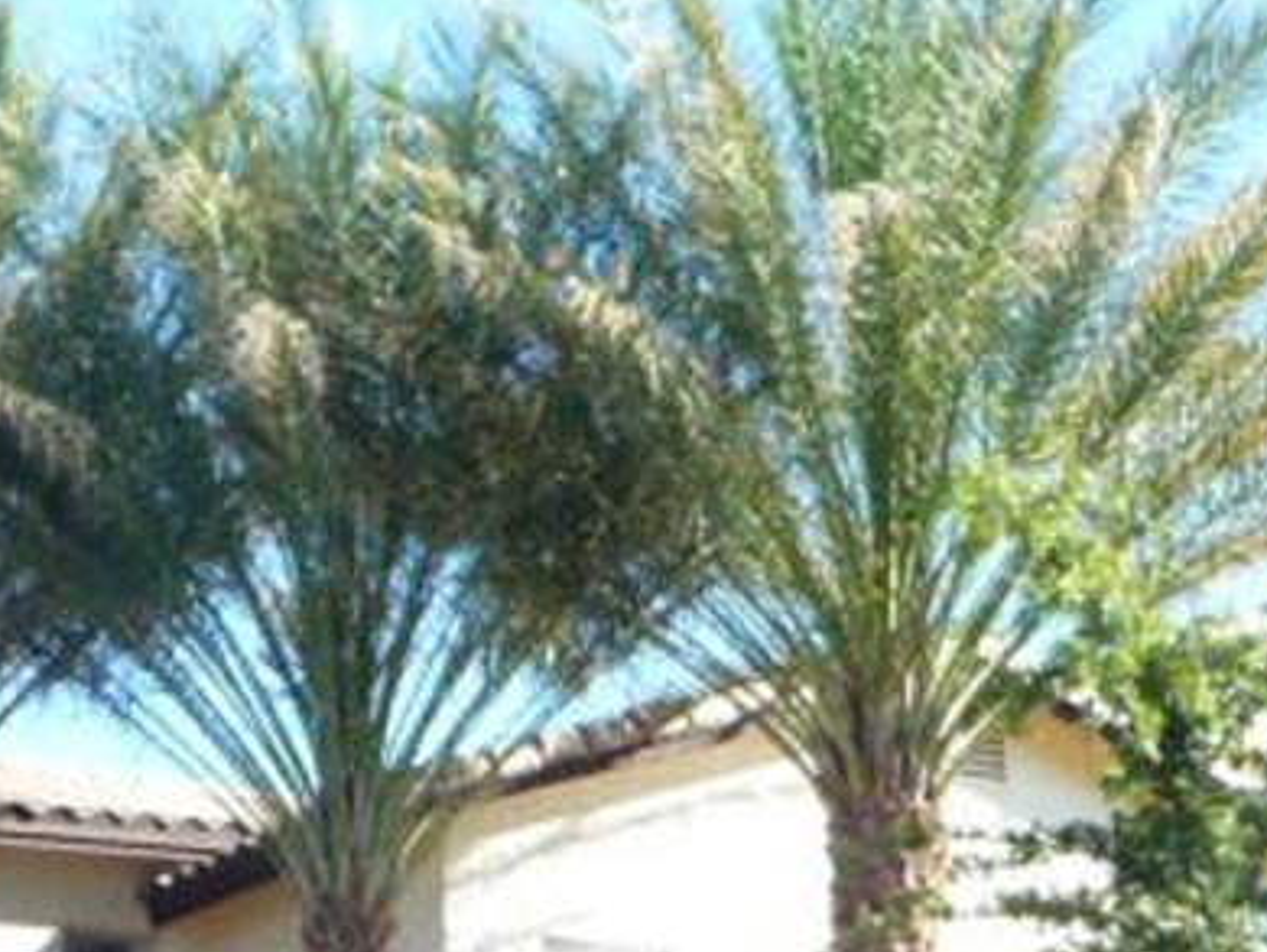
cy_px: 900
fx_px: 3846
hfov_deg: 18.3
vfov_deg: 13.9
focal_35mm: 105
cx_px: 16
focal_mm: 4.7
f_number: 3.3
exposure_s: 1/200
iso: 100
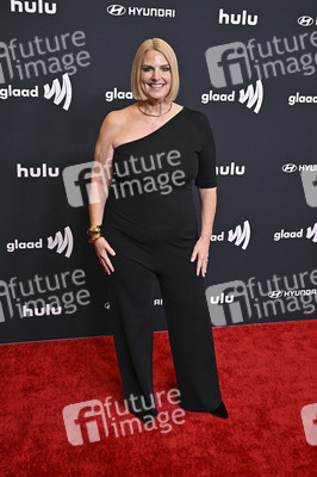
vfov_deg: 46.4
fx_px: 556
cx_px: 158
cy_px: 238
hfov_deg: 31.8
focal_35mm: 42
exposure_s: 1/250
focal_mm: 42
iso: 4000
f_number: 5.6
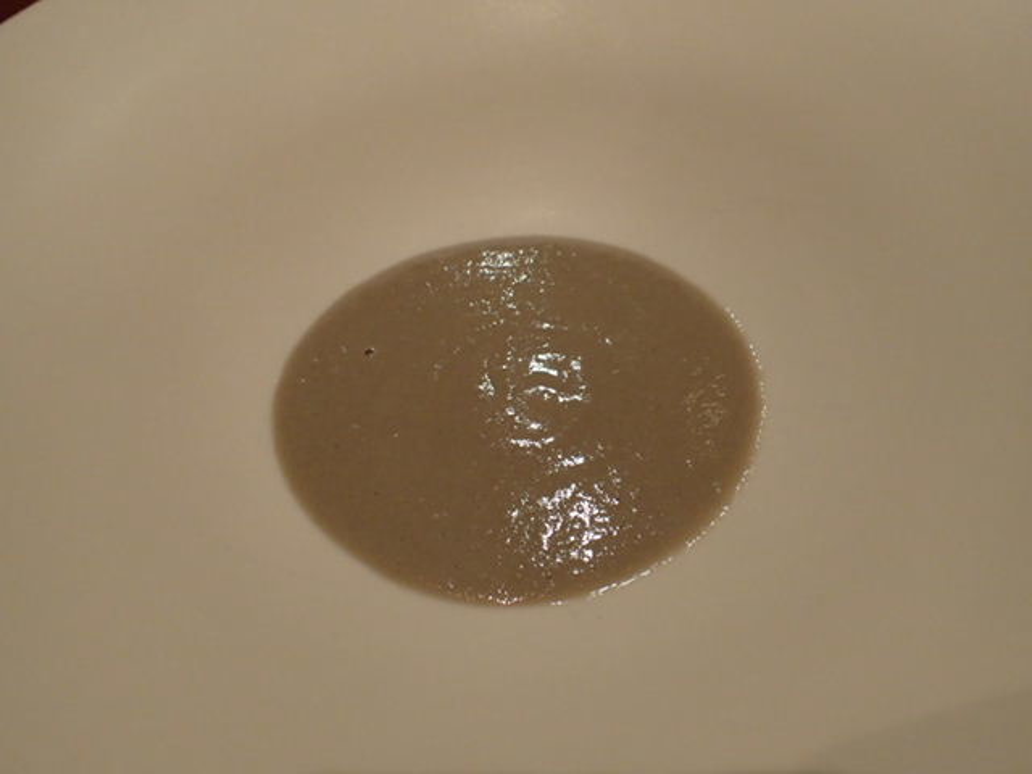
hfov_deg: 60.0
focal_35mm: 30
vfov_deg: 46.8
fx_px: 894
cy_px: 387
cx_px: 516
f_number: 2.3
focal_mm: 5.5
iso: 640
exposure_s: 1/125
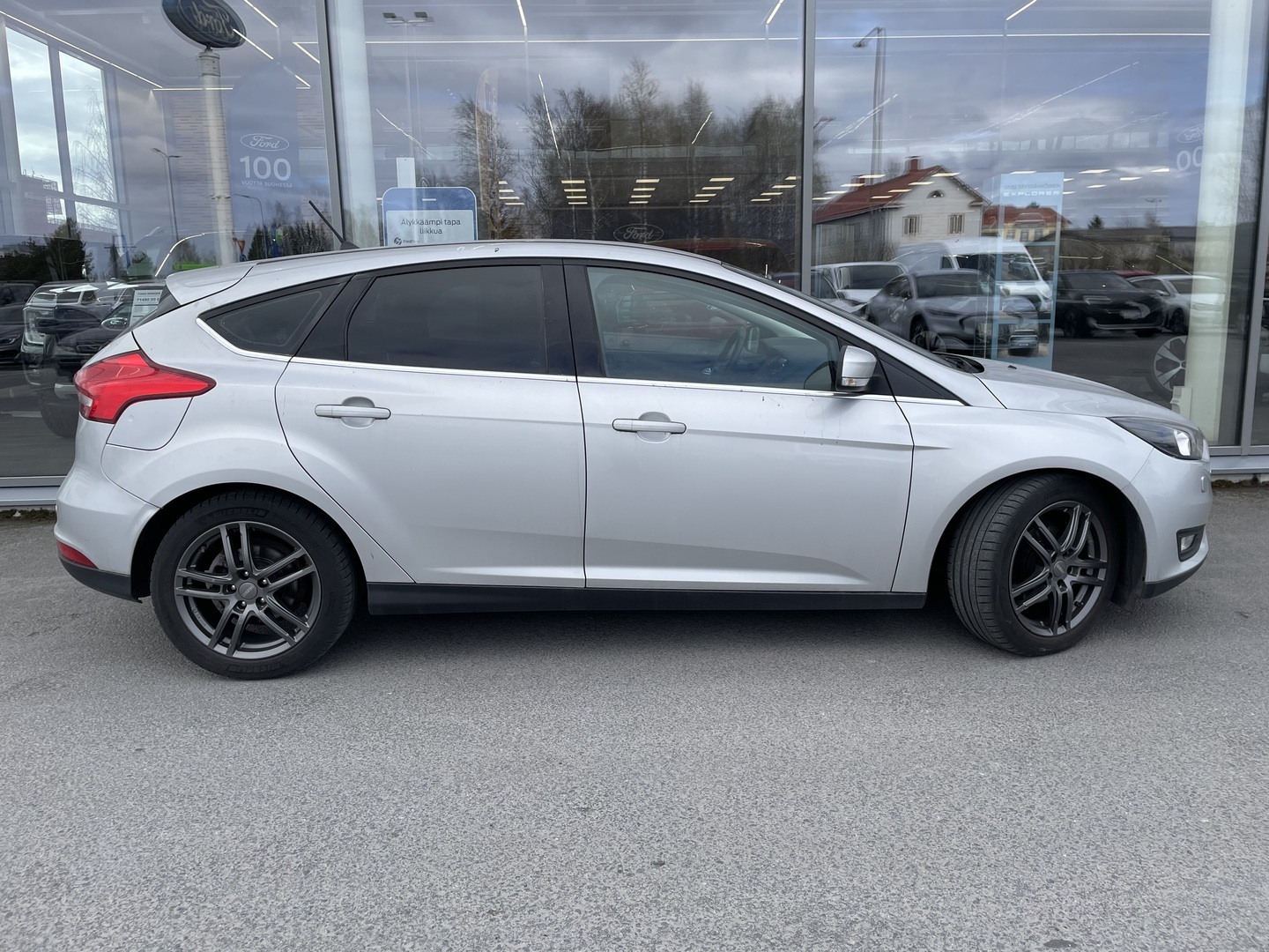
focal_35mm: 26
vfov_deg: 53.1
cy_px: 476
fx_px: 953
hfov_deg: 67.3
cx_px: 634
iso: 32
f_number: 1.6
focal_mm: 4.2
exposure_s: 1/1531
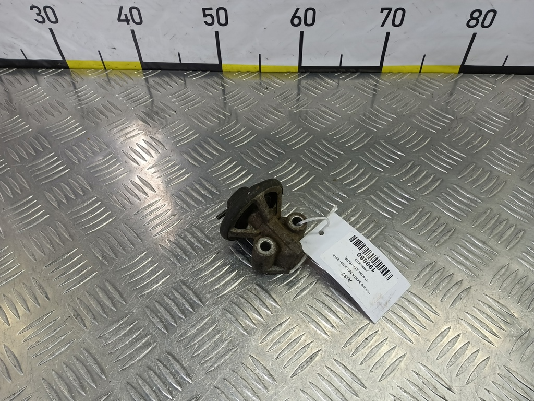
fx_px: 355
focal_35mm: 23
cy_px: 200
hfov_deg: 73.9
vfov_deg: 58.9
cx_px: 267
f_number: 1.6
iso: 87
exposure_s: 1/50
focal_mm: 4.11
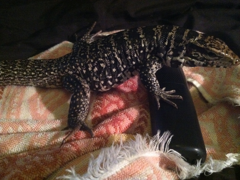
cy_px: 90
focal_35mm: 35
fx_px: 242
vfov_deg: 40.6
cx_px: 120
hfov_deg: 52.7
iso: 1000
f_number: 2.8
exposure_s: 1/15
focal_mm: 3.85
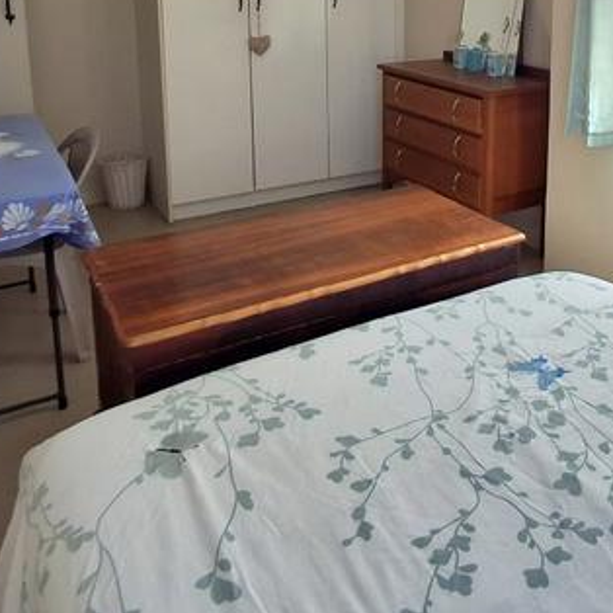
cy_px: 90
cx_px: 408
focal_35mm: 36
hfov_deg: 45.4
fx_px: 721
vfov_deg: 43.1
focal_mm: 1.64
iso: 40
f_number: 2.2
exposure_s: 1/185
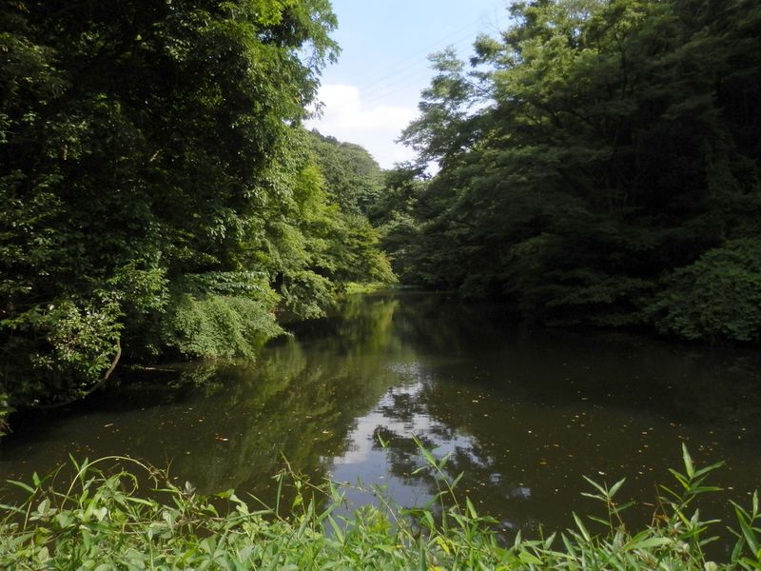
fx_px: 550
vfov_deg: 54.9
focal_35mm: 25
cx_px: 380
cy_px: 286
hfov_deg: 69.4
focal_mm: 4.5
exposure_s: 1/800
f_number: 3
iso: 80
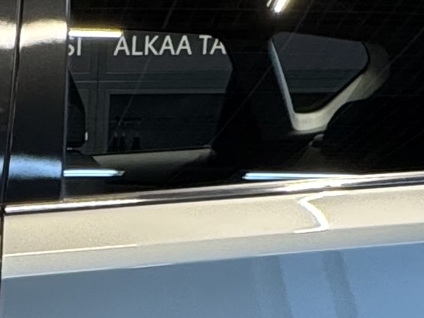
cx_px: -149
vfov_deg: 13.3
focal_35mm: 103
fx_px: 1262
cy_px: 526
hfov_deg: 17.7
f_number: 2.2
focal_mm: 2.22
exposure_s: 1/100
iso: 200
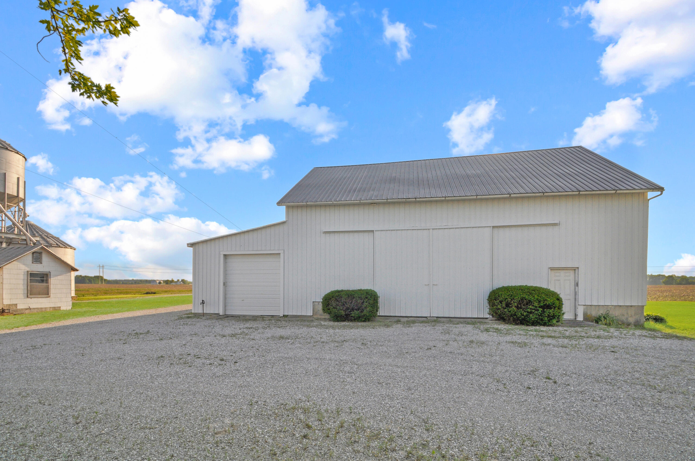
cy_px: 230
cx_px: 348
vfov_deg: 77.2
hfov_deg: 100.5
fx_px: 289
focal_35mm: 15
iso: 200
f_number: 14
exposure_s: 1/200
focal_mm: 10
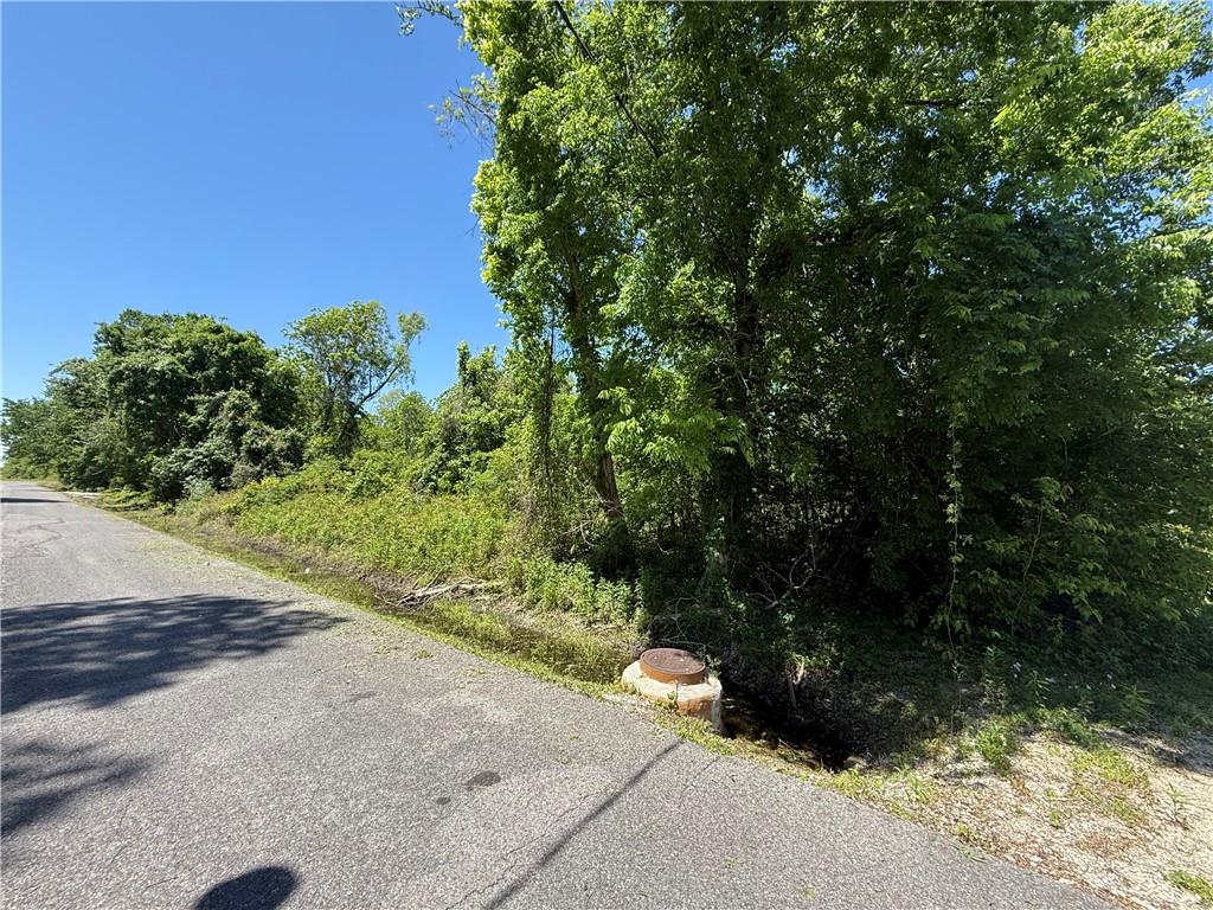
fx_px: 491
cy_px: 455
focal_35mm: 14
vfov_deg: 85.7
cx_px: 606
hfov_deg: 102.1
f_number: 2.2
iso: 50
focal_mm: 2.22
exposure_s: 1/672
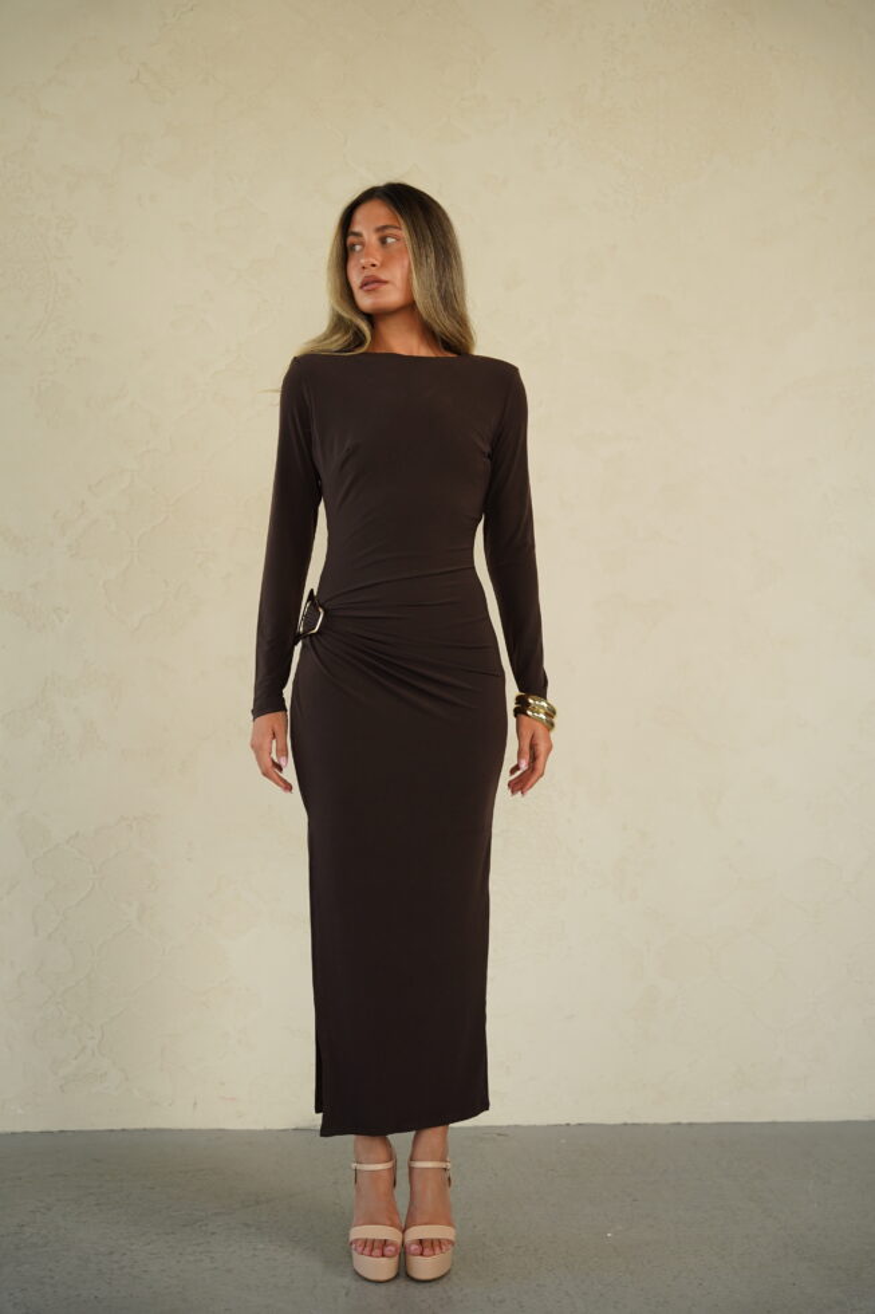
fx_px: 1612
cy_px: 657
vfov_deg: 44.3
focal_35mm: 44
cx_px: 438
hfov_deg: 30.4
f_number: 3.2
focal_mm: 44.2
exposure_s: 1/400
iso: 640
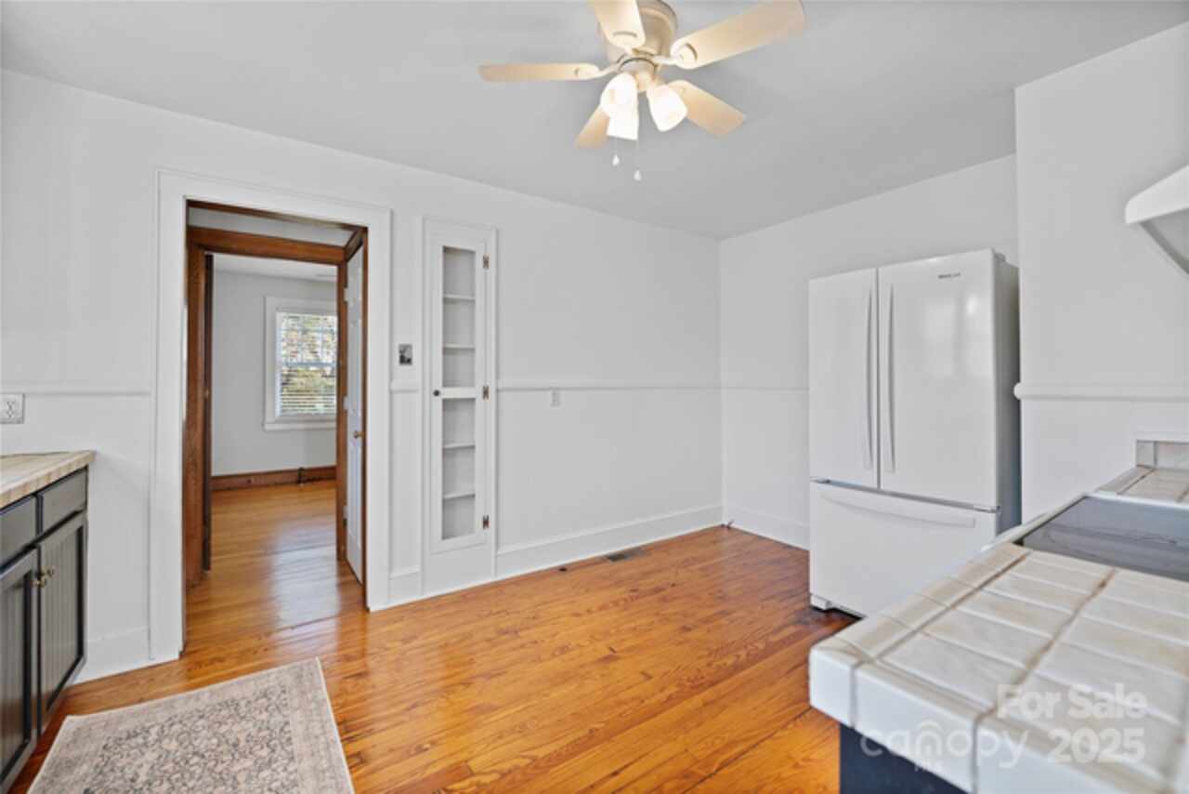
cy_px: 397
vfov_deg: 81.2
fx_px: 462
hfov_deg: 104.2
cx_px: 594
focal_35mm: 14
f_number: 2.8
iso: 200
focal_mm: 14
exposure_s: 1/25
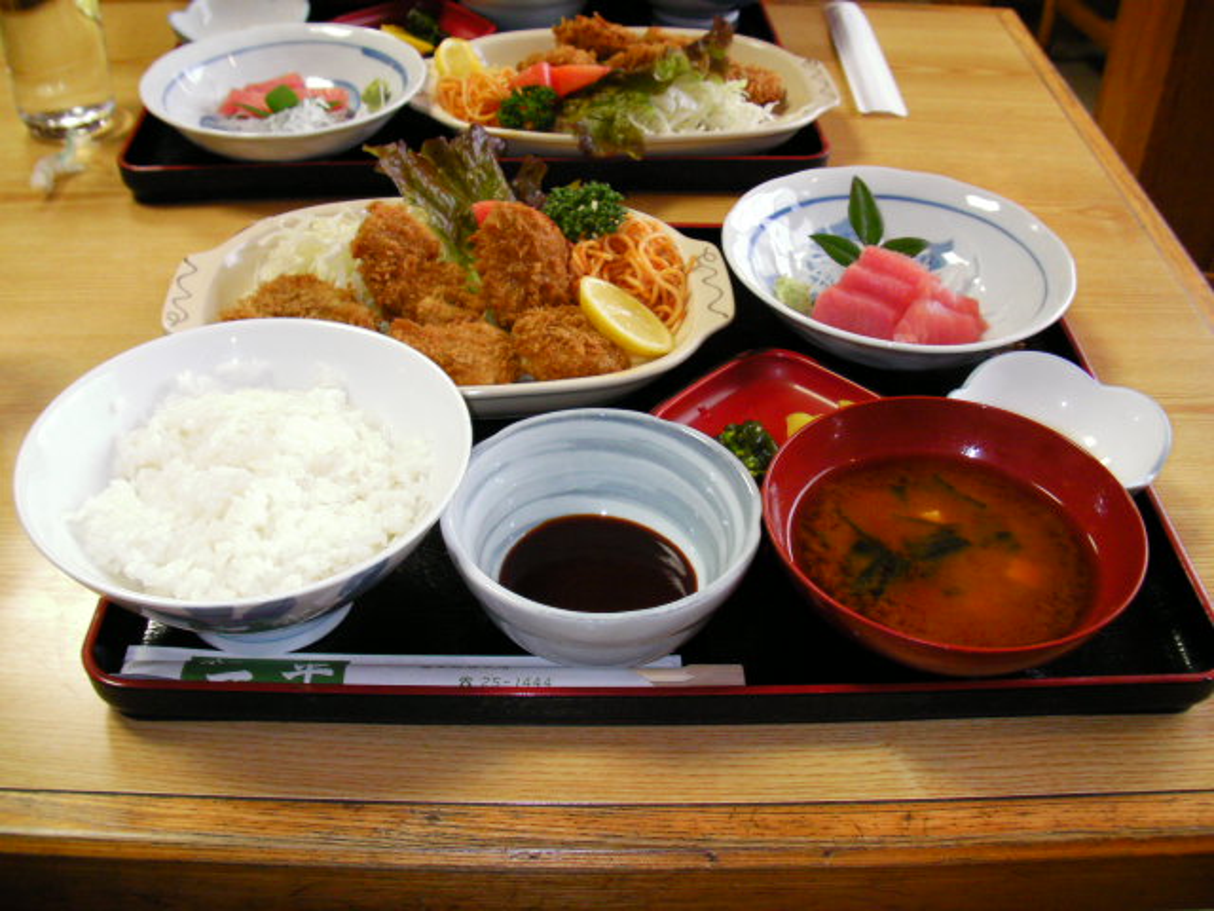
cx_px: 607
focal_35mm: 38
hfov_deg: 49.0
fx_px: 1333
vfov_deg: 37.7
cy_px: 456
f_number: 3.5
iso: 200
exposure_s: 1/30
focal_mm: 6.3
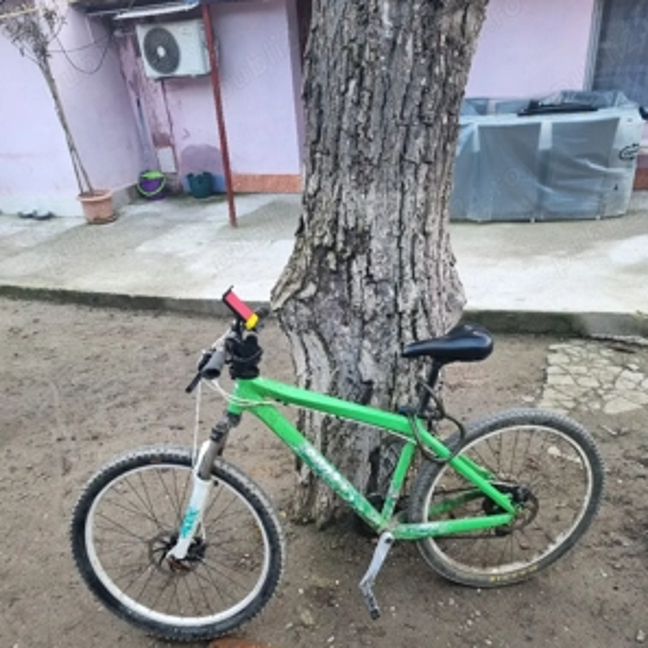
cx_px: 325
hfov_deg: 52.5
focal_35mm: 31
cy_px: 415
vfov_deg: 51.8
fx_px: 657
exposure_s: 1/100
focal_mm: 5.4
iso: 50
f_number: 1.8
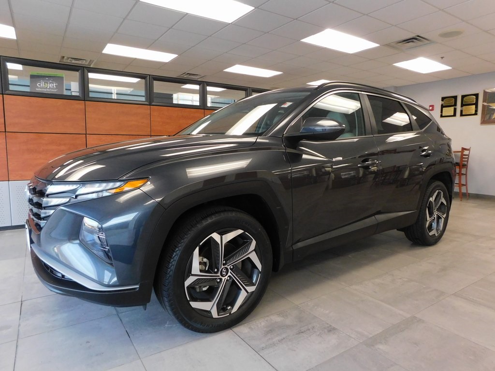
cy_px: 186
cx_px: 248
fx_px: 329
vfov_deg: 58.9
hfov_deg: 73.9
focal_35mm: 23
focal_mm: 4
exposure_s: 1/30
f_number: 3
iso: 400
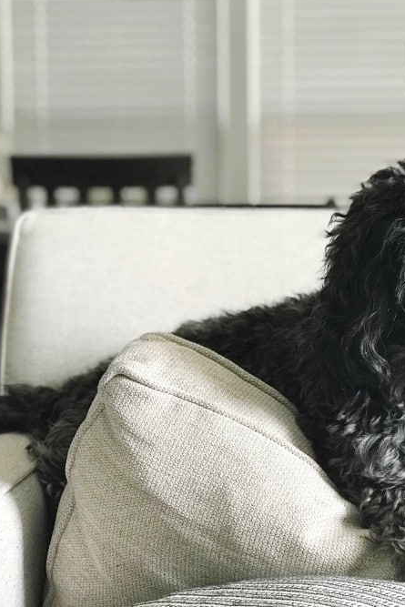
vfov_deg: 25.4
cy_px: 303
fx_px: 1349
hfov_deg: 17.0
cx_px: 295
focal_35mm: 80
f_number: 2.8
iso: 250
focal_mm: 6.6
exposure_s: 1/60
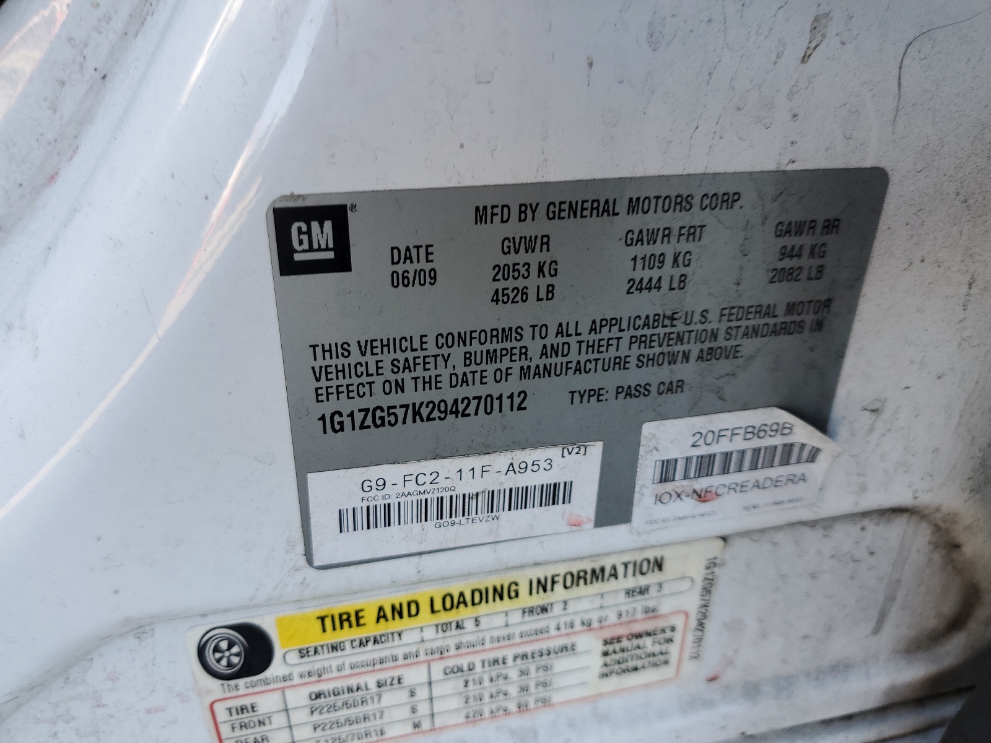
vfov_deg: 53.1
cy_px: 372
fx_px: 744
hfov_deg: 67.3
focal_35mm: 26
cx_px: 496
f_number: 1.5
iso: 50
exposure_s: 1/222
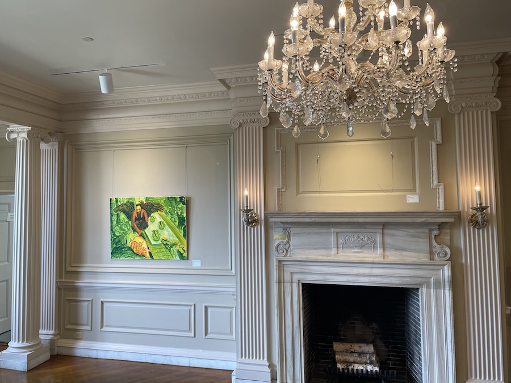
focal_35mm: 26
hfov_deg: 67.3
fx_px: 384
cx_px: 256
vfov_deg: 53.1
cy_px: 192
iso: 80
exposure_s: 1/120
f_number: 1.6
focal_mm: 4.2
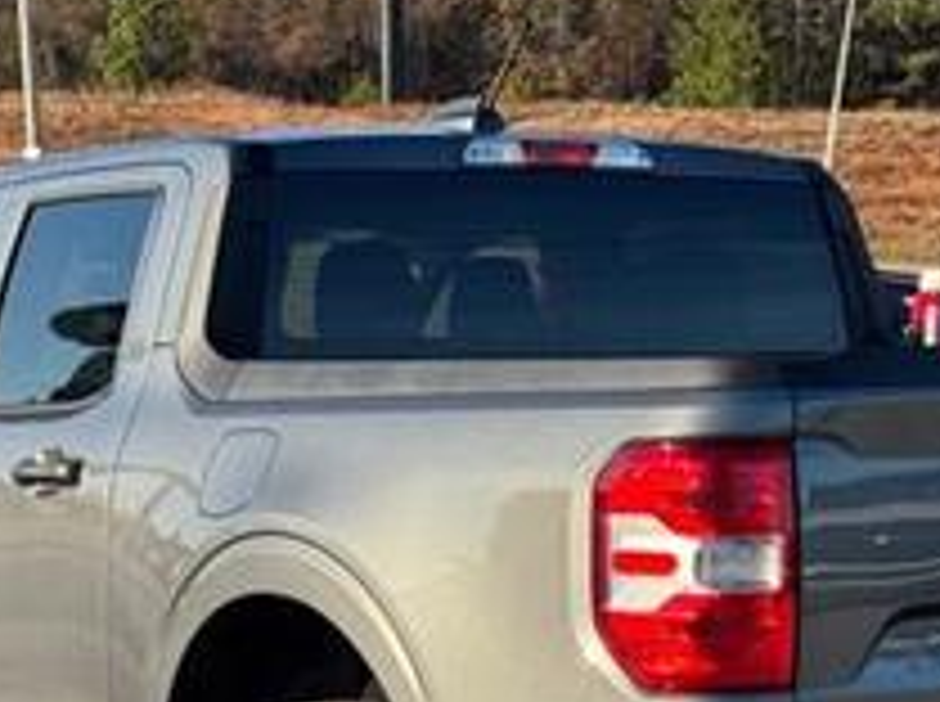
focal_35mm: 116
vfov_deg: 12.7
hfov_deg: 17.0
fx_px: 3145
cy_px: 567
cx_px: 522
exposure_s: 1/1869
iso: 64
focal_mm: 6.76
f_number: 1.78
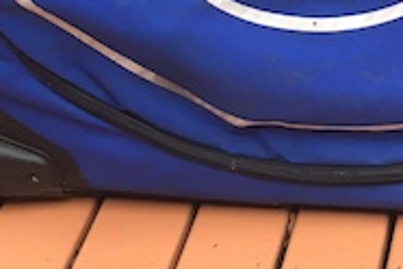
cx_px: 540
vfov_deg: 9.8
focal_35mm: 130
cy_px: -276
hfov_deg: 15.0
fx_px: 1455
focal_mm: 4.15
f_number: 2.2
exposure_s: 1/30
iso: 50
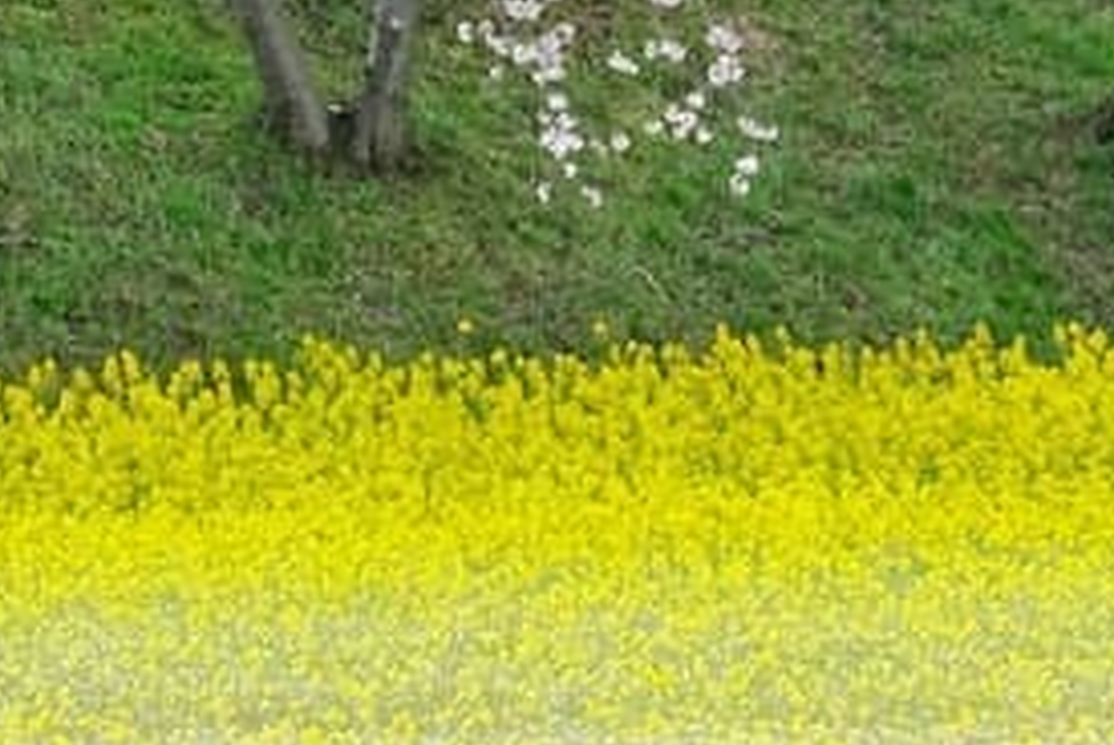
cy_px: -81
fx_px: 22024
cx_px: 2726
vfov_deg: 1.9
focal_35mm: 711
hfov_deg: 2.9
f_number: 8
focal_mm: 90.6
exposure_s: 1/400
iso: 800
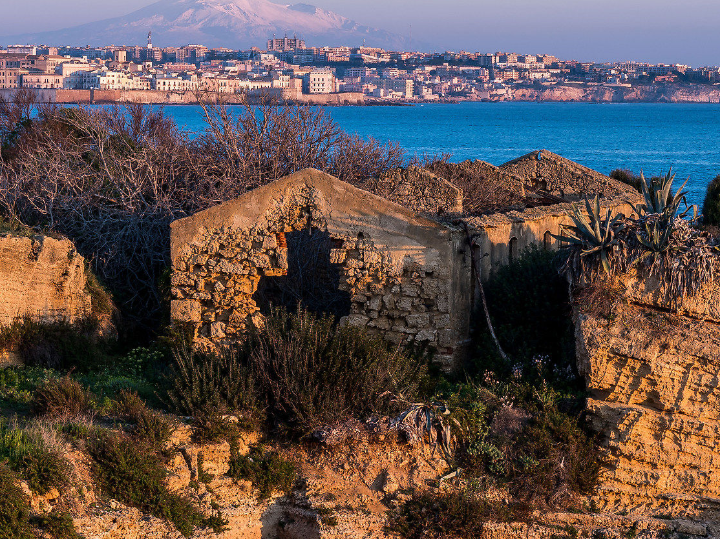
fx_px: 3015
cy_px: 265
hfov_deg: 13.6
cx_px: 500
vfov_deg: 10.2
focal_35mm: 145
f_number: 13
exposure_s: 1/13
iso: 100
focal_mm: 70
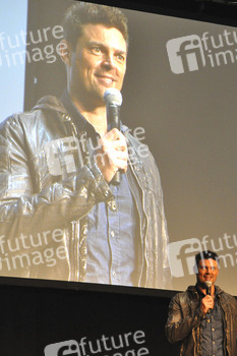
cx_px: 126
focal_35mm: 168
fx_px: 1661
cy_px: 202
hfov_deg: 8.2
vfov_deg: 12.2
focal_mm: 98
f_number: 5
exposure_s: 1/125
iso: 3200
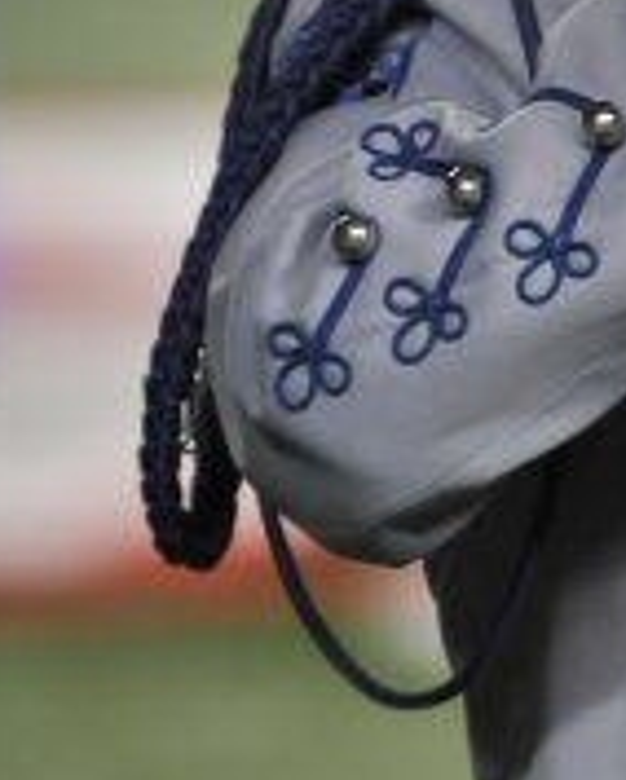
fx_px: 22009
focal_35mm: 952
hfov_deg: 1.6
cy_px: 251
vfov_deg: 2.0
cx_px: 712
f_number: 2.8
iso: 800
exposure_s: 1/320
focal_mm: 200
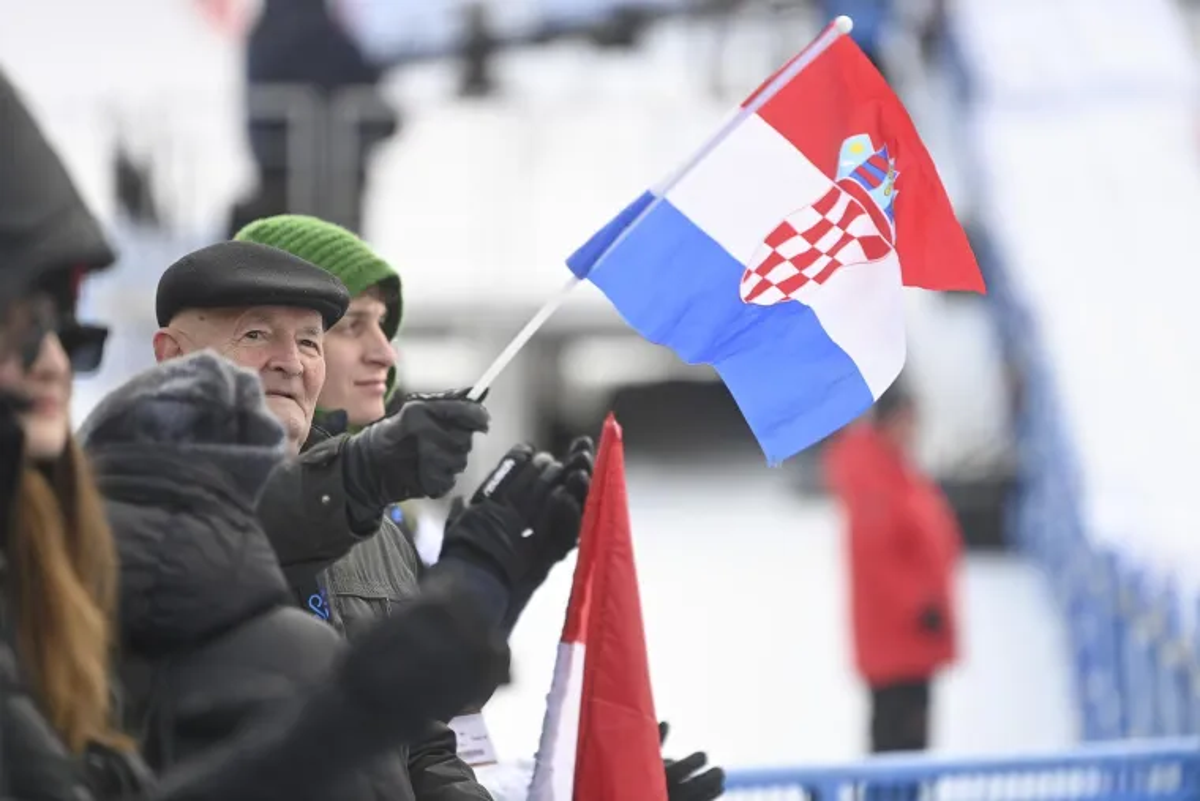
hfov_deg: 10.3
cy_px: 400
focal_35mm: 200
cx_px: 600
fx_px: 6667
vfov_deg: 6.9
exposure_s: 1/800
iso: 200
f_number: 2.8
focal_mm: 200
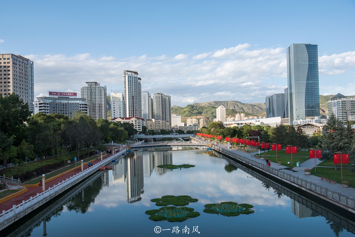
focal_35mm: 32
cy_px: 118
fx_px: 316
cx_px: 178
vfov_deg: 41.2
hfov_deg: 58.7
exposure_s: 1/80
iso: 125
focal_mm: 32
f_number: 13
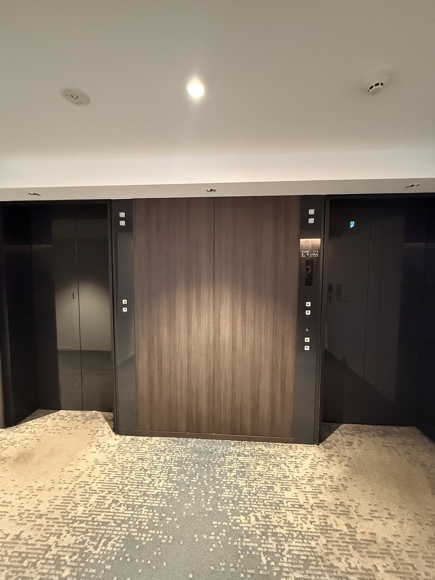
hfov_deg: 85.7
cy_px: 290
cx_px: 218
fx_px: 235
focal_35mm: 14
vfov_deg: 102.1
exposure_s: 1/54
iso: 1250
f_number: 2.2
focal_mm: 2.22
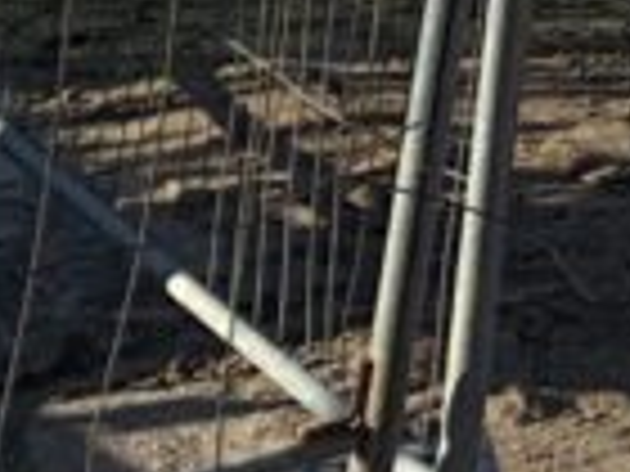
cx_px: 2246
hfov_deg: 8.0
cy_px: -1173
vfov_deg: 6.7
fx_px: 3458
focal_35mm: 190
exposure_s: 1/1748
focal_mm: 4.25
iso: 25
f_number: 1.8
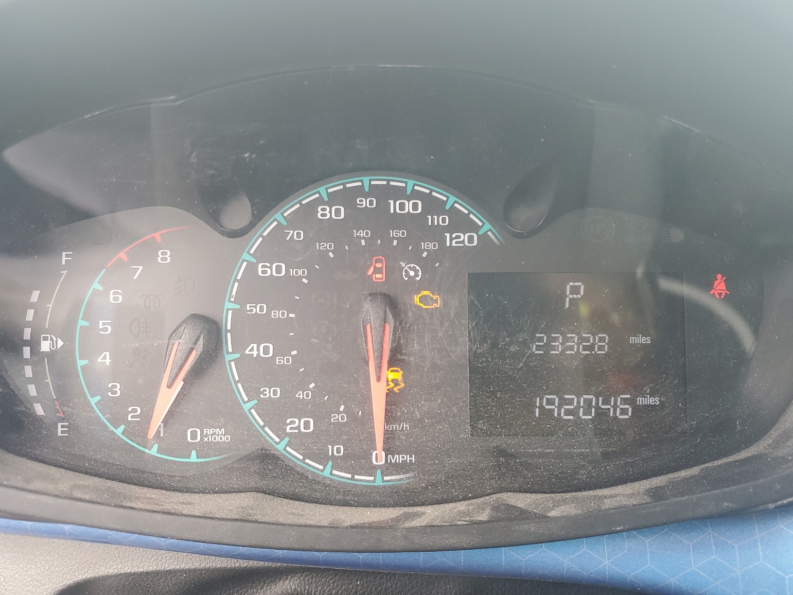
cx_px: 397
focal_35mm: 27
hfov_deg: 65.3
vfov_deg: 51.4
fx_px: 619
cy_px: 290
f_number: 1.5
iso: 77
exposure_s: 1/120
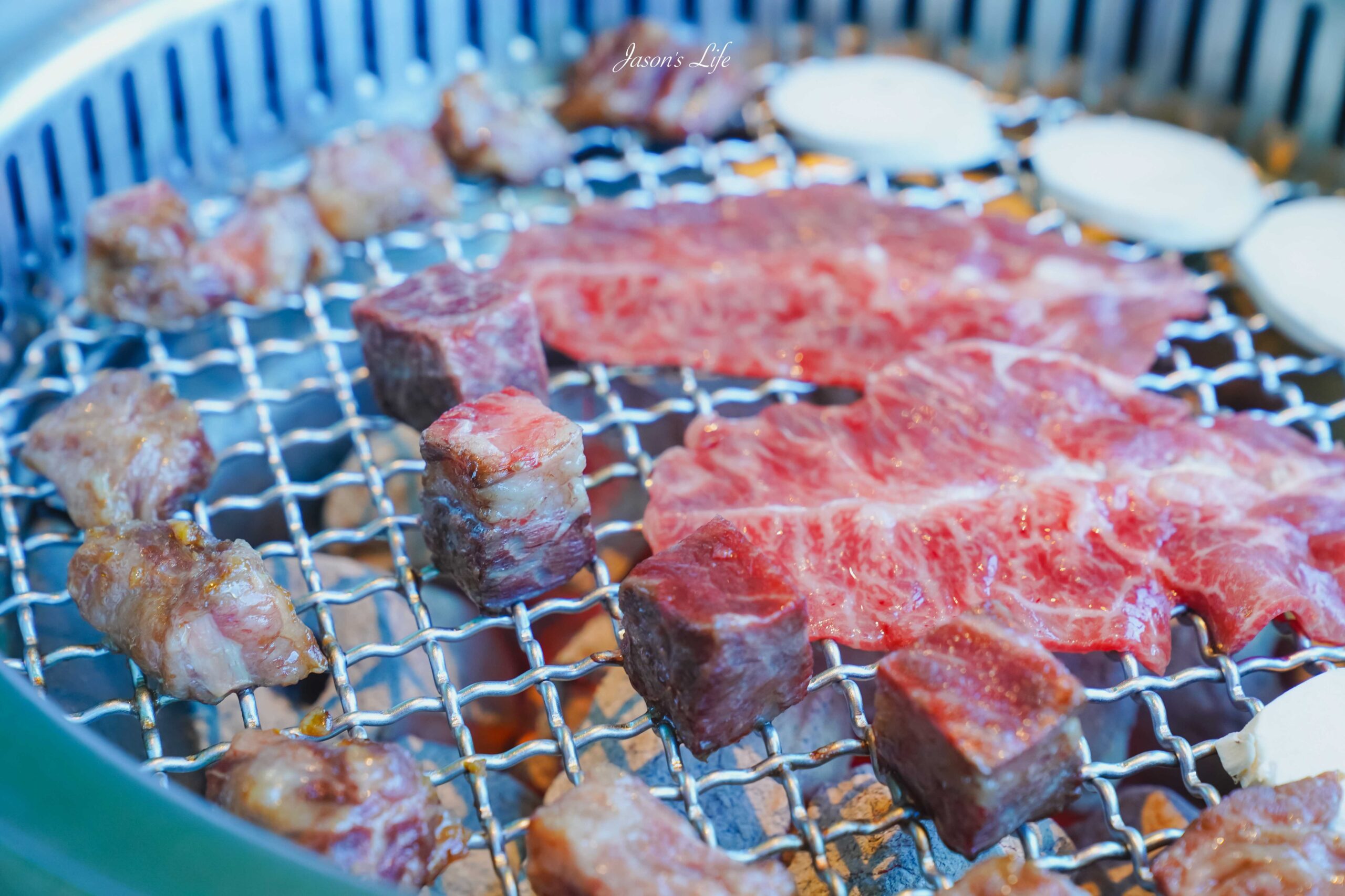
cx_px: 672
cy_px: 448
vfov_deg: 19.5
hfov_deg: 28.8
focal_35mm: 70
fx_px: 2615
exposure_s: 1/80
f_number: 5.6
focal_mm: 70
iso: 1600
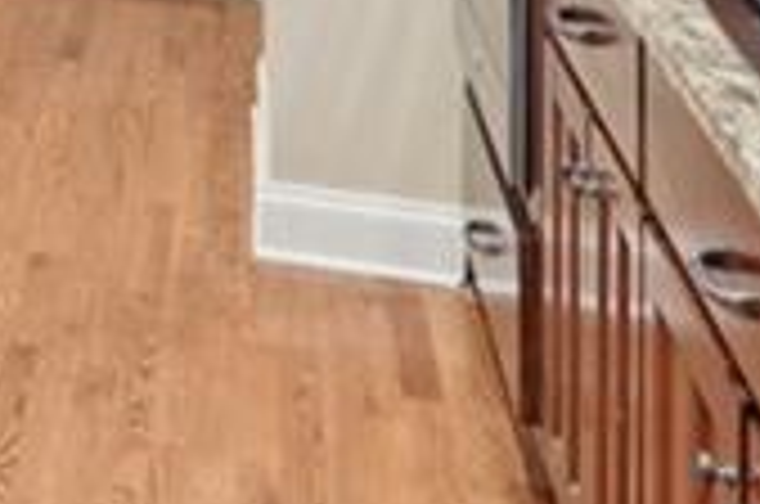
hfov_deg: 18.0
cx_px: -679
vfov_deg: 13.6
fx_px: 1791
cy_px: -520
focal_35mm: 85
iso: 320
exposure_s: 1/2.5
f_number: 8
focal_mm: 14
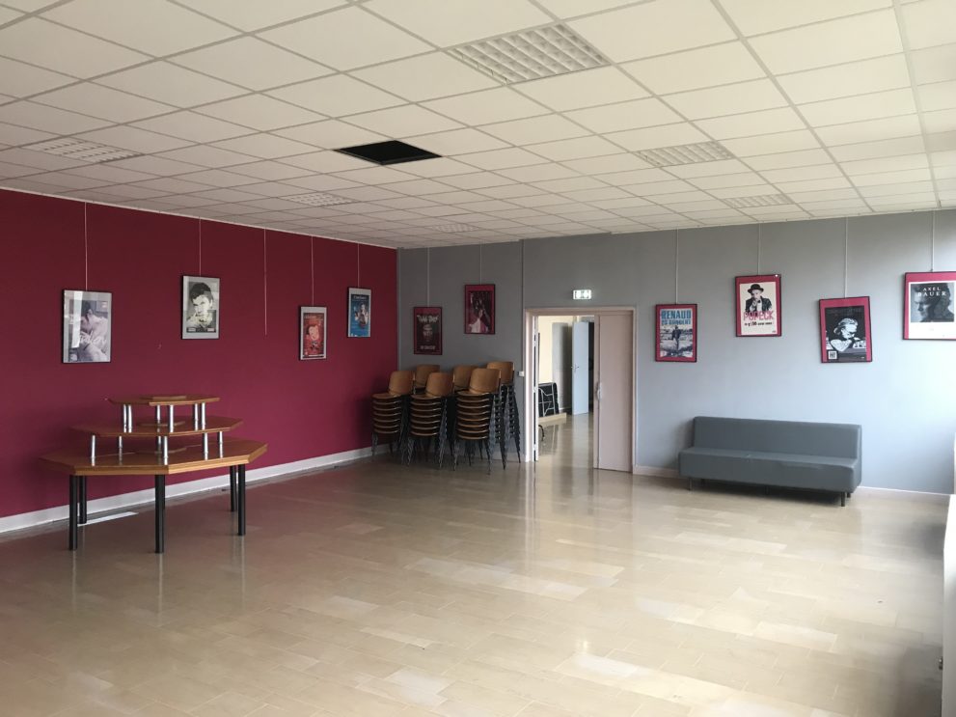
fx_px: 773
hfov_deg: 63.5
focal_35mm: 28
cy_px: 358
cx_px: 478
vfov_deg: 49.7
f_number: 1.8
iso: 50
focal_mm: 3.99
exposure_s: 1/17
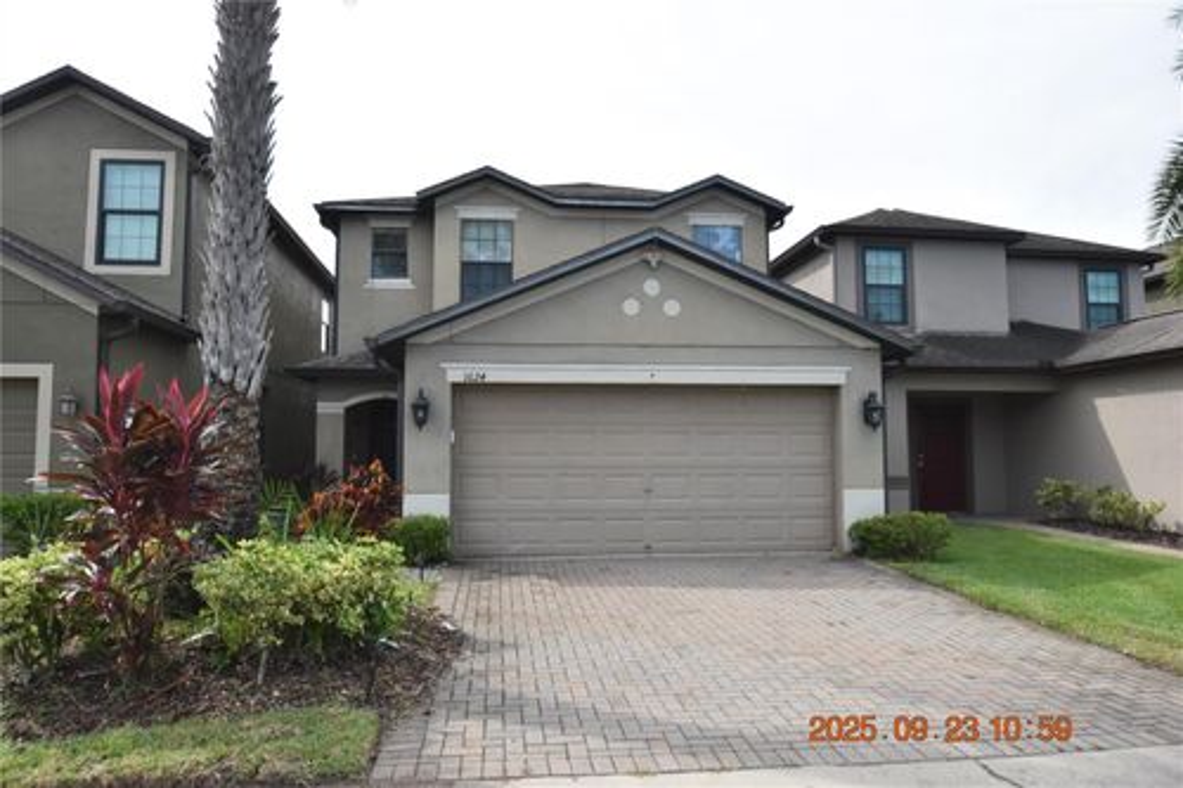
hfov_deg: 70.5
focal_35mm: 26
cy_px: 394
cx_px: 592
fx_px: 838
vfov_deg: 50.4
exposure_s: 1/4000
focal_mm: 17
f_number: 4.2
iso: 800
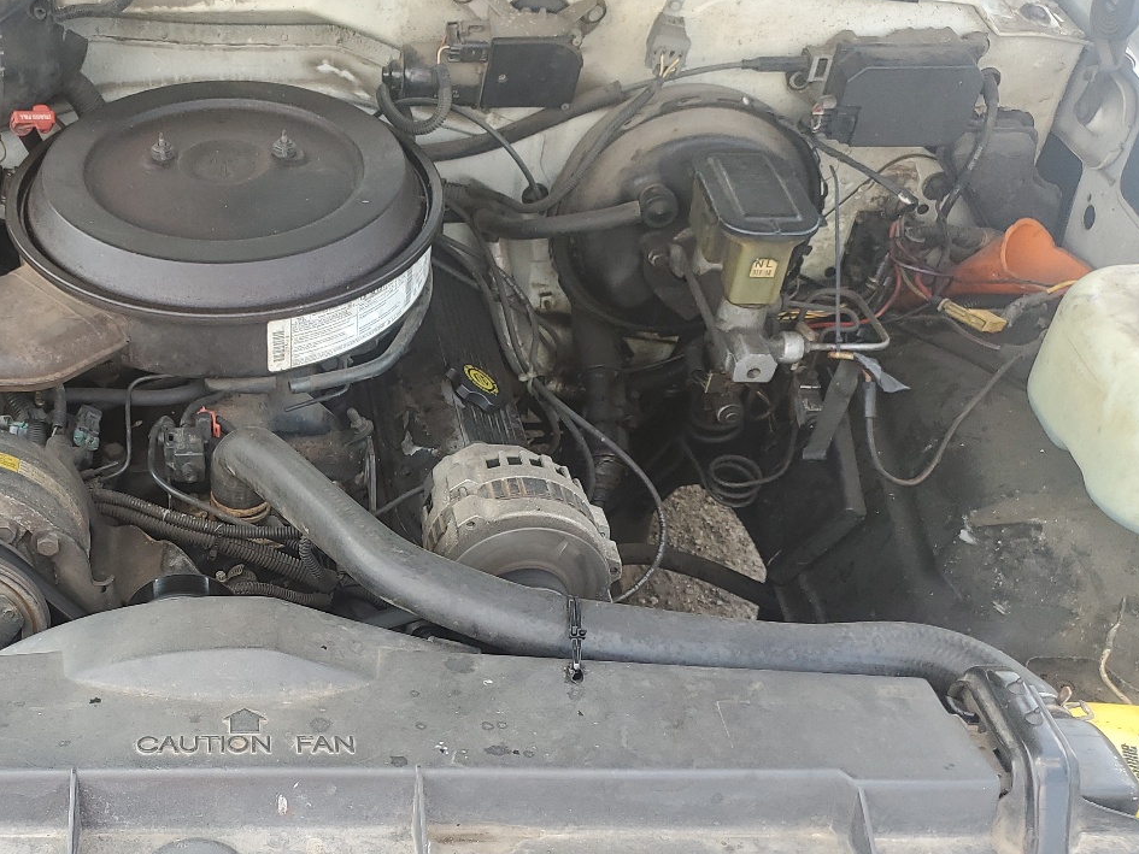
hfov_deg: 41.3
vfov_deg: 32.6
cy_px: 565
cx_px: 248
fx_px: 1448
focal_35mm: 44
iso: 50
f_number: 1.5
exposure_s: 1/196
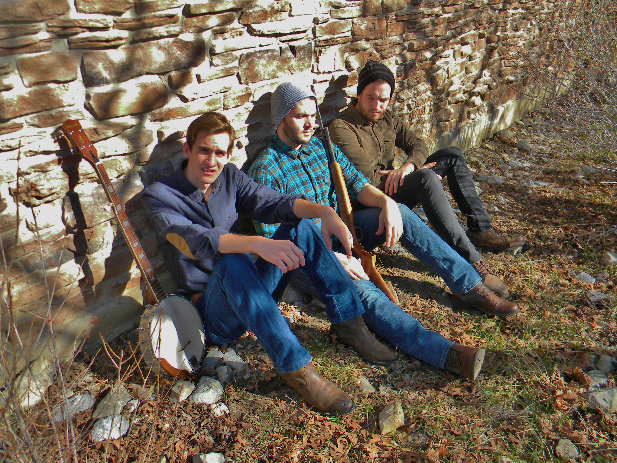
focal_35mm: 28
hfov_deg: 63.4
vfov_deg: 49.7
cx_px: 308
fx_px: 499
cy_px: 232
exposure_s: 1/295
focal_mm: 5
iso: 80
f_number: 3.5
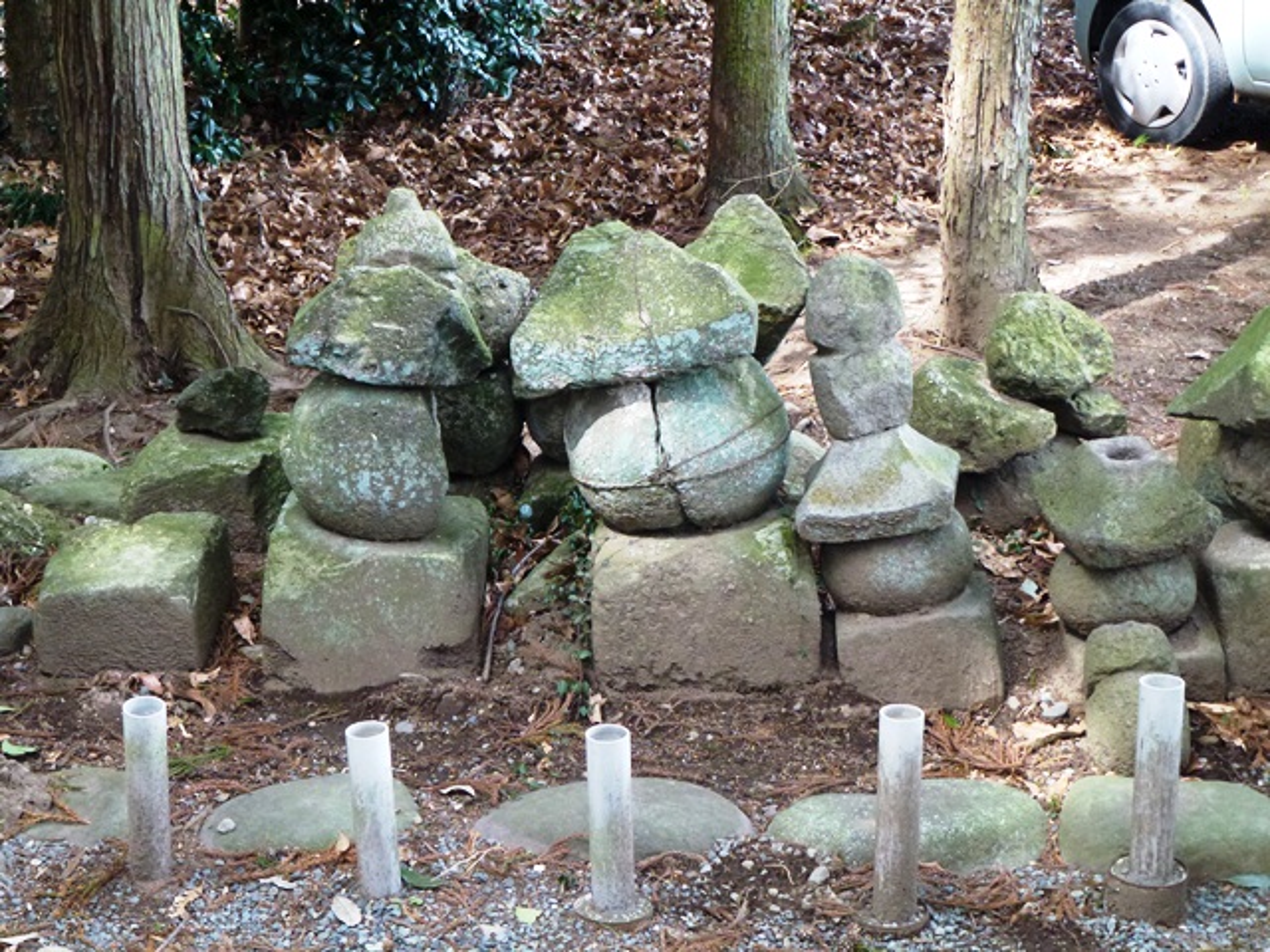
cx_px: 635
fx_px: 2091
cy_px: 476
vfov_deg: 25.7
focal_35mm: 57
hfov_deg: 33.8
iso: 320
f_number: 4.4
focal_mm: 10.1
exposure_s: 1/80
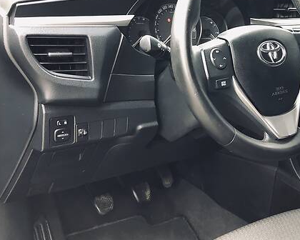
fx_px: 462
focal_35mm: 52
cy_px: 78
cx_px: 234
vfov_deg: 28.9
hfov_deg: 35.0
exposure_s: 1/30
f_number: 1.8
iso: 40
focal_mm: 4
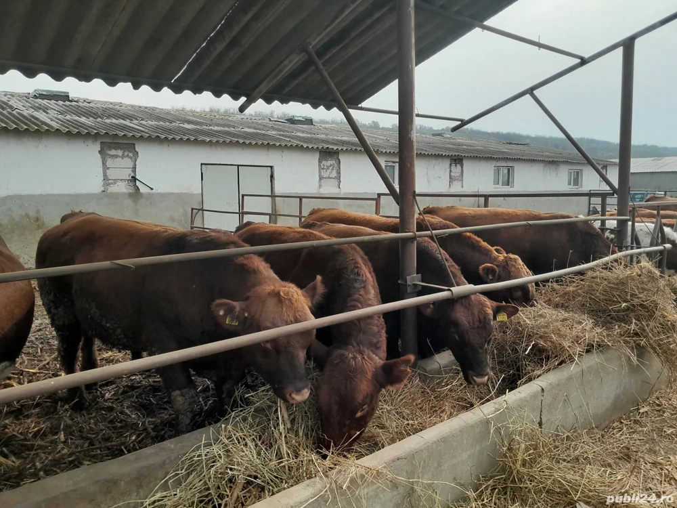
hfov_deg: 67.3
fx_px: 508
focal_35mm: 26
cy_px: 254
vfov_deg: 53.1
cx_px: 338
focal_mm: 4
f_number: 1.8
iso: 40
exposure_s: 1/397
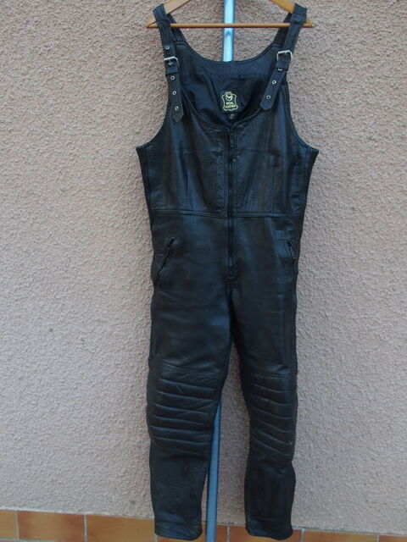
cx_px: 204
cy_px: 271
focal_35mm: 35
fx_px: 549
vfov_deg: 52.6
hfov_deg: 40.7
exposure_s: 1/60
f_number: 2.8
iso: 125
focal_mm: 7.4
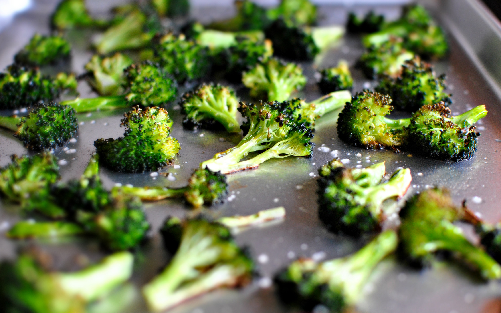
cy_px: 153
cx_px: 251
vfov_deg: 23.8
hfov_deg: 37.2
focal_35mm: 55
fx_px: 744
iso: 400
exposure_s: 1/125
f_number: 2.5
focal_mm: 35
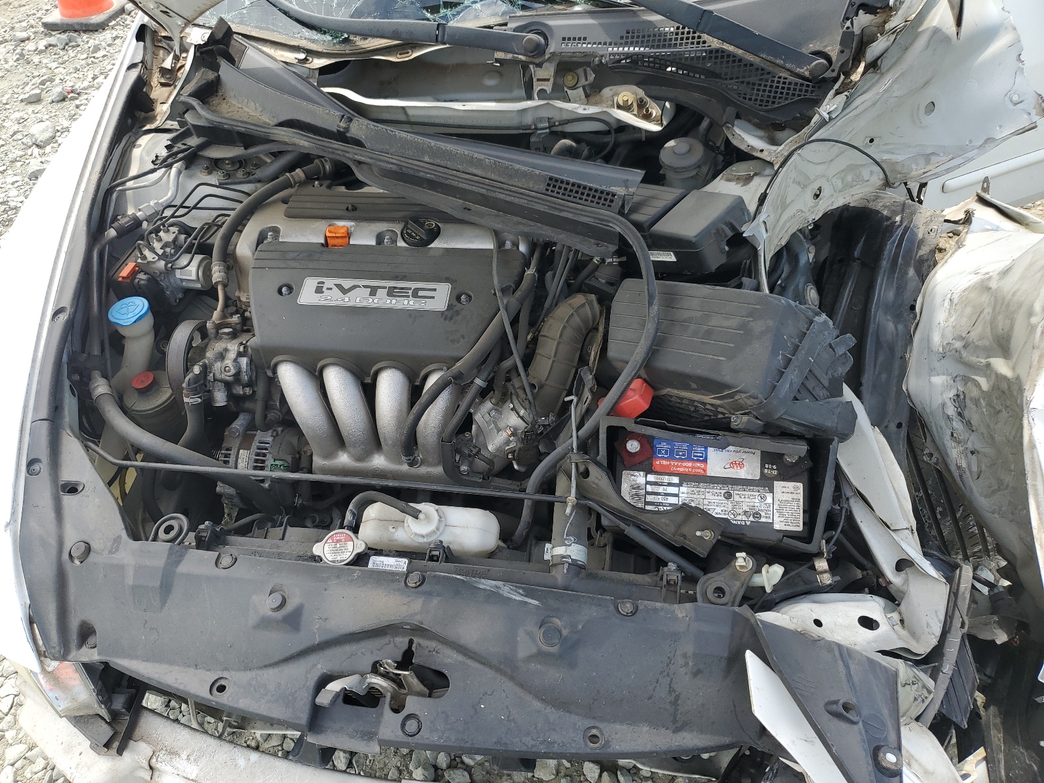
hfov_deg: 67.3
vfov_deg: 53.1
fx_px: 784
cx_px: 522
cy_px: 392
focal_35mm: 26
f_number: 1.5
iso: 50
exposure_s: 1/909
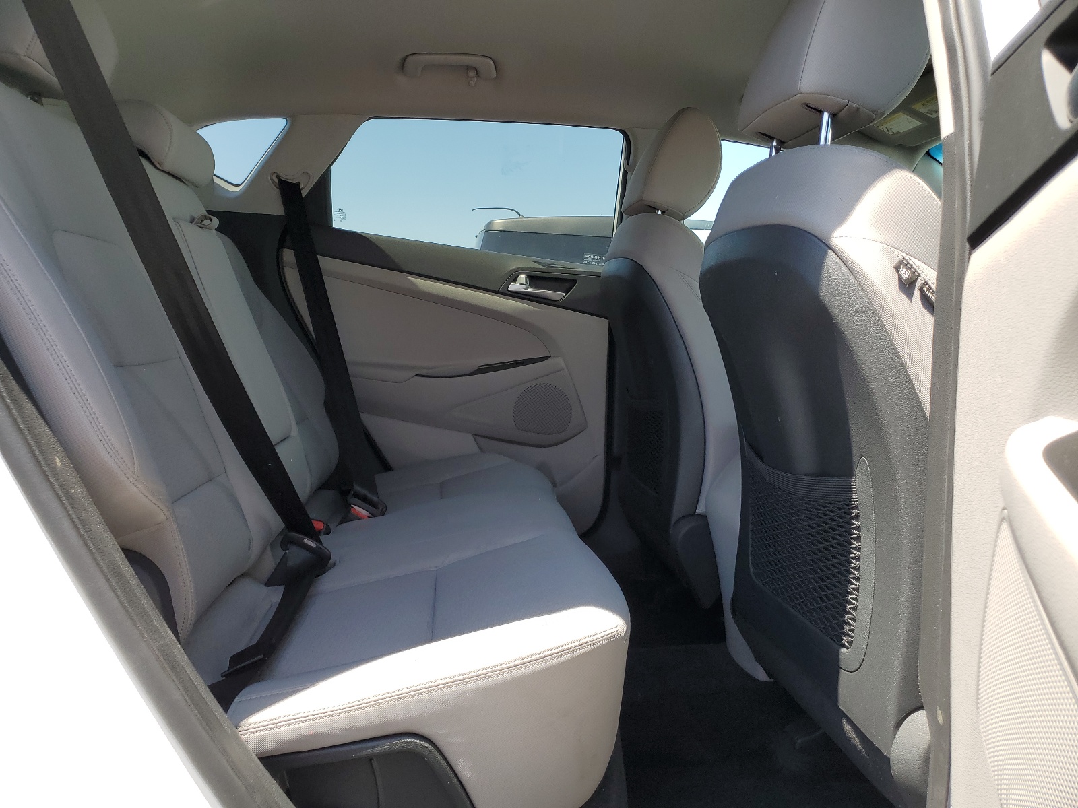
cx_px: 539
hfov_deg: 67.3
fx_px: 810
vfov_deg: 53.1
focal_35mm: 26
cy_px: 404
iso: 50
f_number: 1.5
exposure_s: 1/625
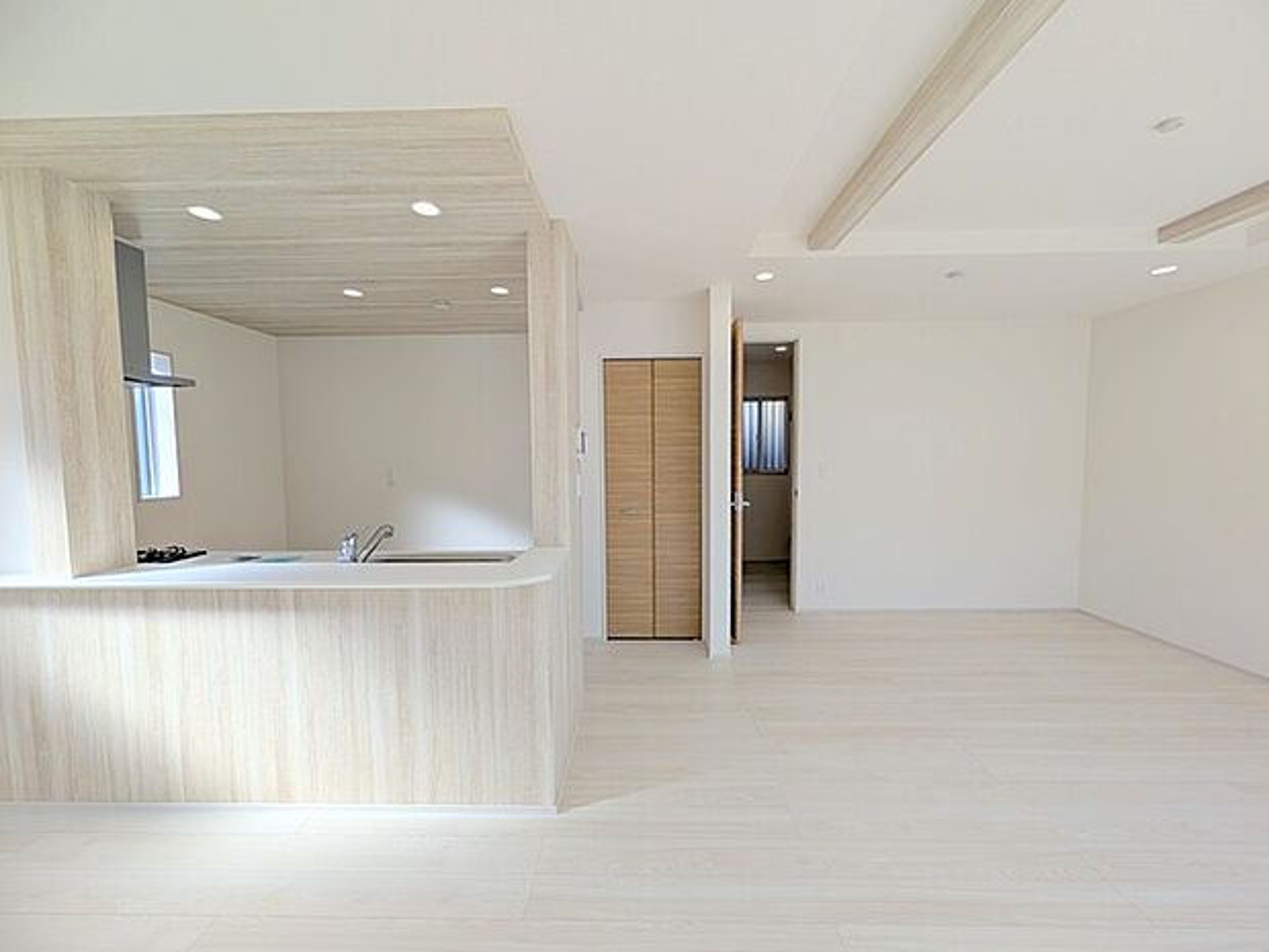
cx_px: 634
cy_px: 476
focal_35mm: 12
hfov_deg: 110.5
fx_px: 440
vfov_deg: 94.5
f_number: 1.7
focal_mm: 2.02
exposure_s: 1/976
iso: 67
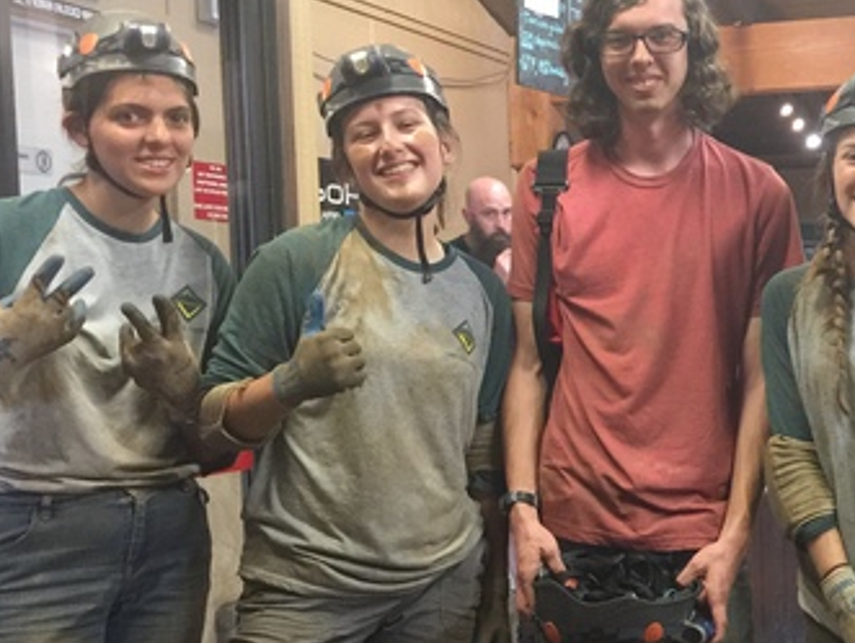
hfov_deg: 29.9
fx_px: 1558
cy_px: 442
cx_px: 692
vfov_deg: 23.2
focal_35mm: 63
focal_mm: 4.15
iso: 125
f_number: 2.2
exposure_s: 1/15
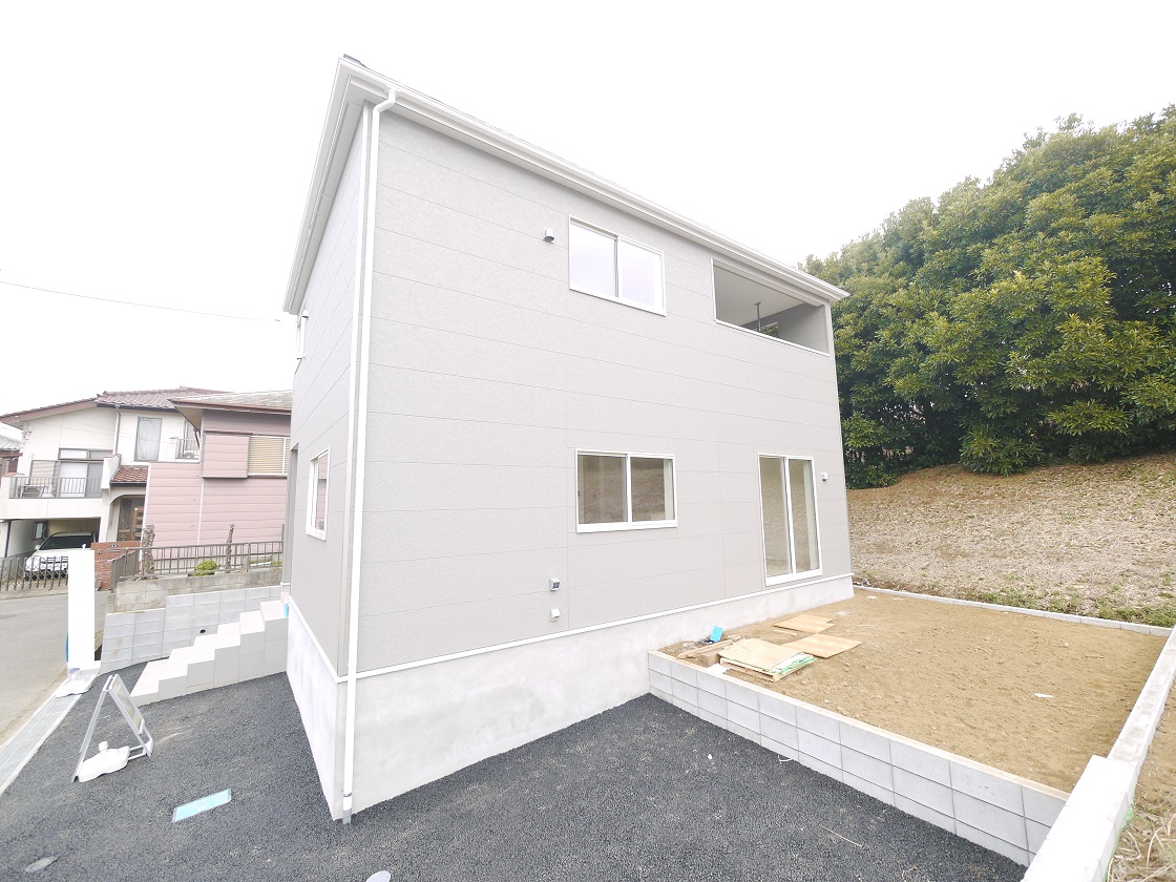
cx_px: 588
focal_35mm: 14
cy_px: 441
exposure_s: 1/125
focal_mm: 7
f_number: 4.5
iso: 160
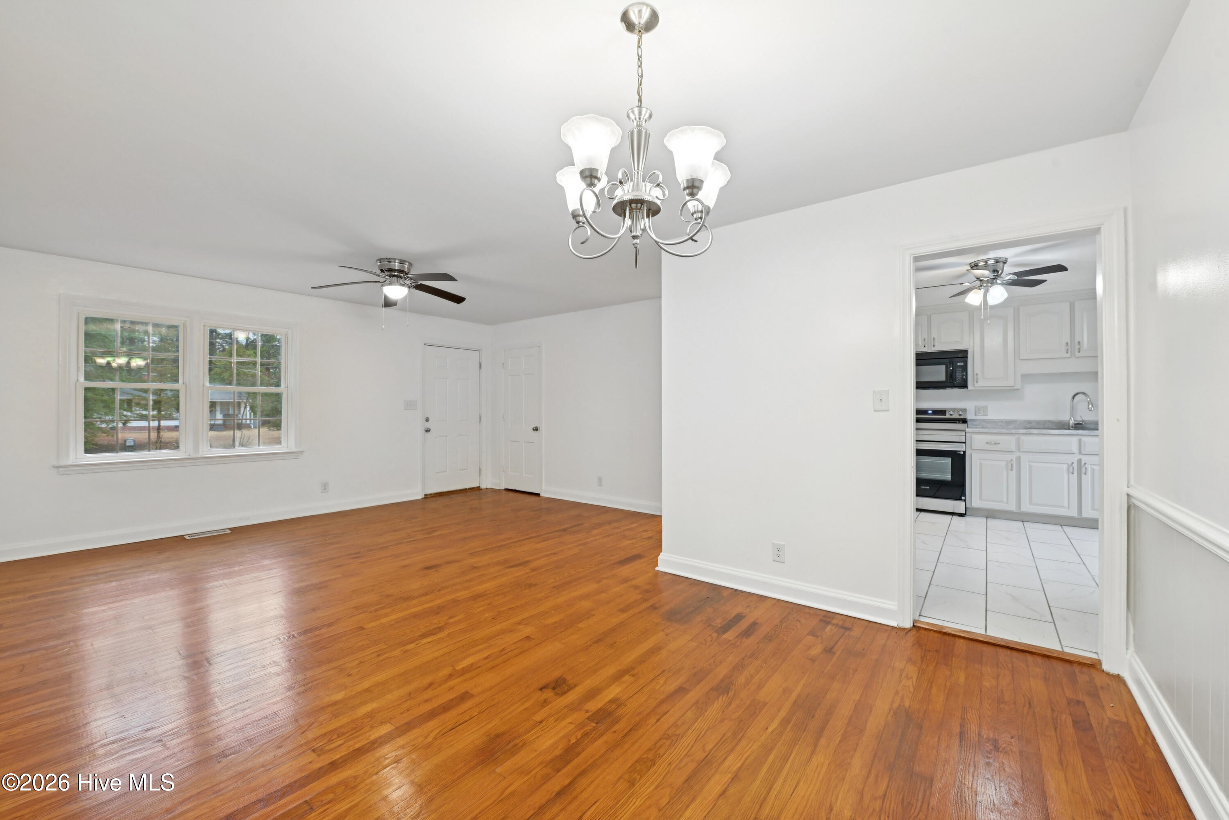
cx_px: 614
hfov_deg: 104.3
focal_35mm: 14
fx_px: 478
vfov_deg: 81.2
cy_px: 410
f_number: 9
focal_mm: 14
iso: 200
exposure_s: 1/8
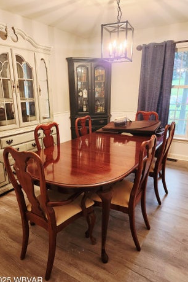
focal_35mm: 25
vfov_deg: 71.5
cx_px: 96
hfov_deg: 51.3
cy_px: 146
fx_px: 196
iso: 640
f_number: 1.8
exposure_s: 1/120
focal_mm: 5.4
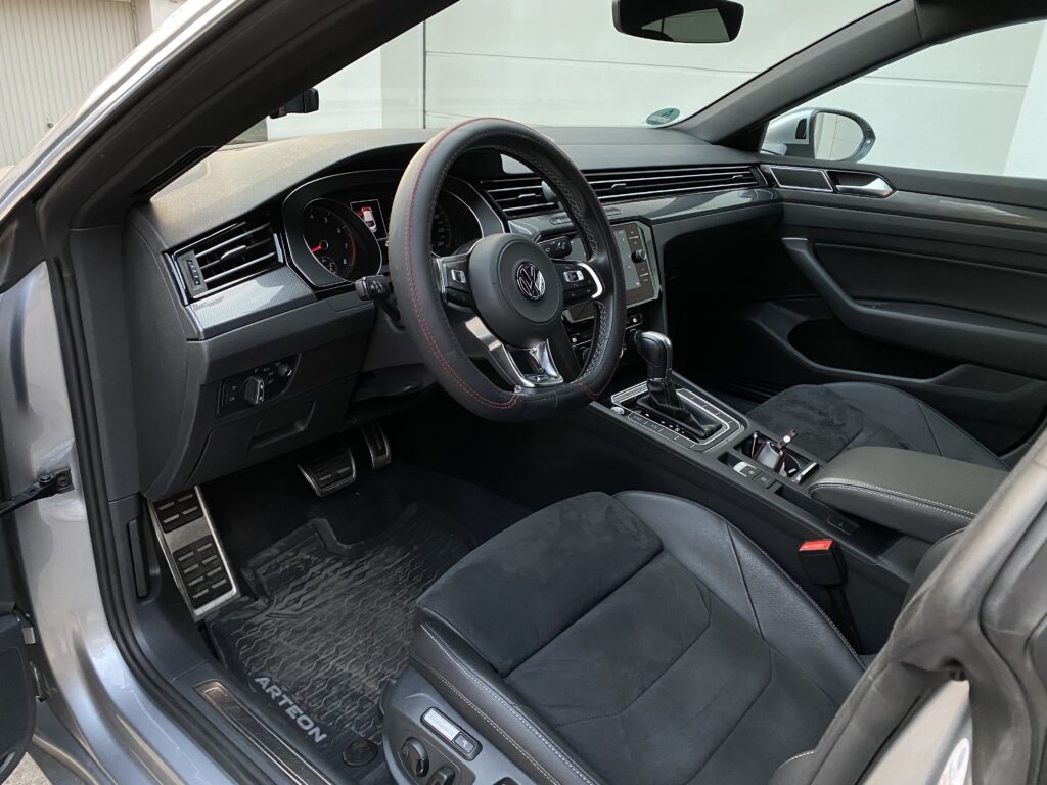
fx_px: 786
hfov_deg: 67.3
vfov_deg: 53.1
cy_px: 392
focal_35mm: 26
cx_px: 524
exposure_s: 1/60
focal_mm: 4.25
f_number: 1.8
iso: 200
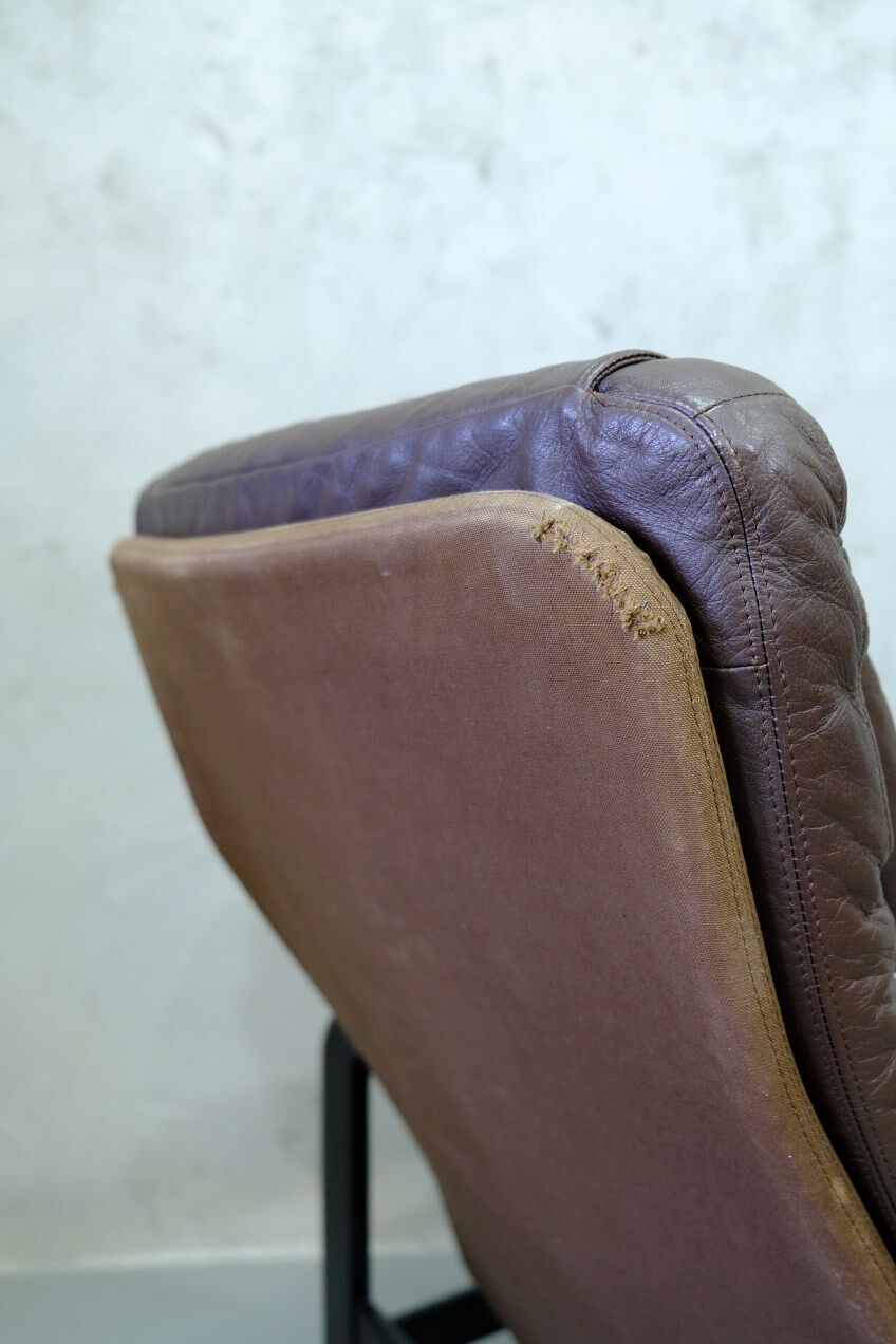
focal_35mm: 31
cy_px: 672
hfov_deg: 42.3
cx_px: 448
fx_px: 1157
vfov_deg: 60.3
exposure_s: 1/28
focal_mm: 20.5
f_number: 3.2
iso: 800
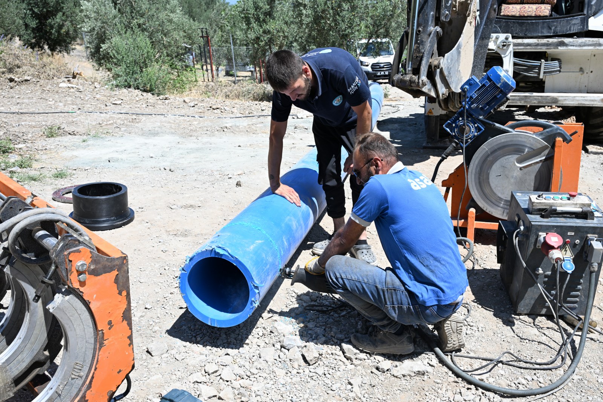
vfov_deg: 37.9
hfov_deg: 54.4
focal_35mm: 35
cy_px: 201
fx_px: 586
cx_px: 302
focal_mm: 35
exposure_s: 1/320
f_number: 9
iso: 200
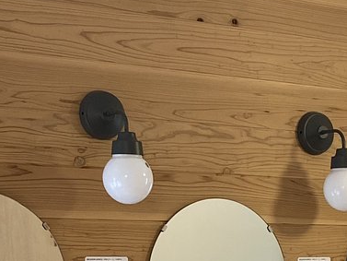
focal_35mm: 106
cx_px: 322
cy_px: 392
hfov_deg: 18.2
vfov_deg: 13.2
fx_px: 1063
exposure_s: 1/82
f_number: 1.8
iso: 125
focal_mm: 4.25
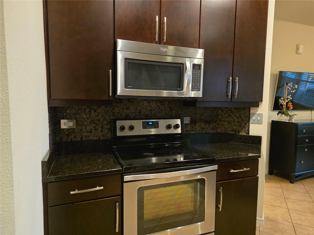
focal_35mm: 23
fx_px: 209
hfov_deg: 73.9
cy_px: 118
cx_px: 157
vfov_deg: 58.9
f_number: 1.7
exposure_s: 1/120
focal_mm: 6.25
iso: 2000
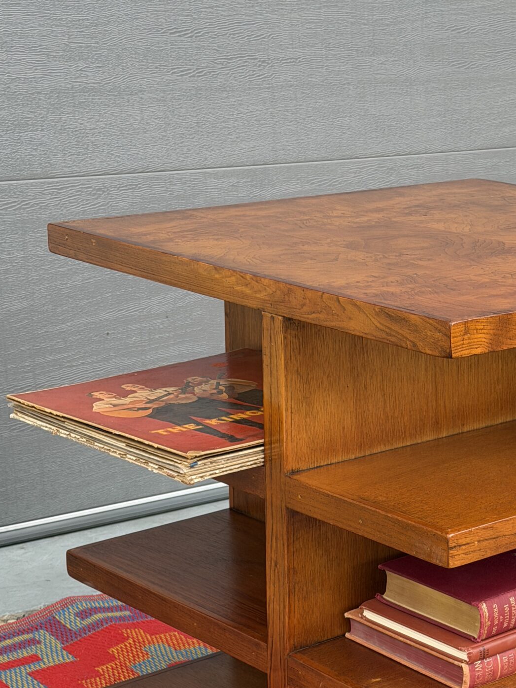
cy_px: 486
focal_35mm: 88
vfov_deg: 22.1
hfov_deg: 16.6
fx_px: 1749
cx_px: 430
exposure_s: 1/236
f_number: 1.78
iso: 64
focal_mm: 6.76
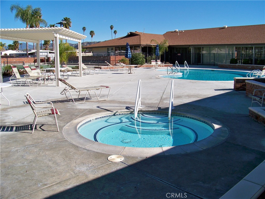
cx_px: 132
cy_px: 100
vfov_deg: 42.9
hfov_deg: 55.4
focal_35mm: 33
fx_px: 253
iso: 80
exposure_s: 1/1000
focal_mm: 5.85
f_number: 4
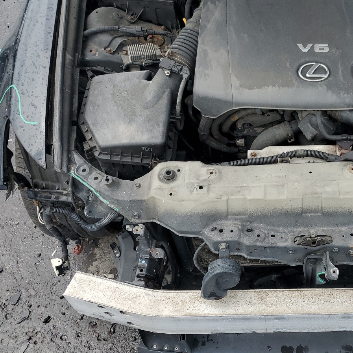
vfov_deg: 40.8
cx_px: 294
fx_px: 473
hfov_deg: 39.0
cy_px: 148
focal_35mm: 41
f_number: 1.5
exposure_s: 1/1429
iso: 50
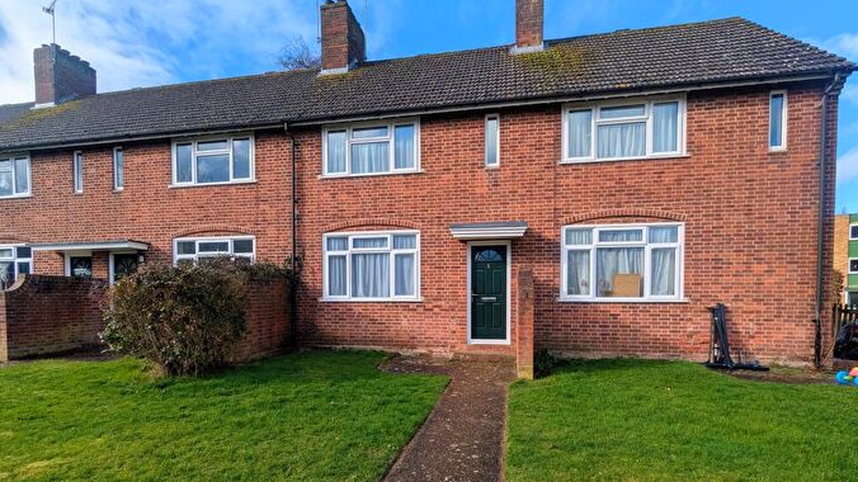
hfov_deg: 92.7
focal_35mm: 18
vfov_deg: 59.9
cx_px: 419
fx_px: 409
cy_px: 311
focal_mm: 2.35
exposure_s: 1/968
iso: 36
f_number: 2.2
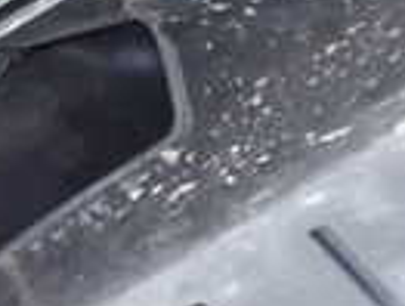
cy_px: 80
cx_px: -349
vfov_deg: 10.9
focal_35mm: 137
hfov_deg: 12.9
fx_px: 1607
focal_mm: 5.4
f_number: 2.3
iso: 800
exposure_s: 1/25
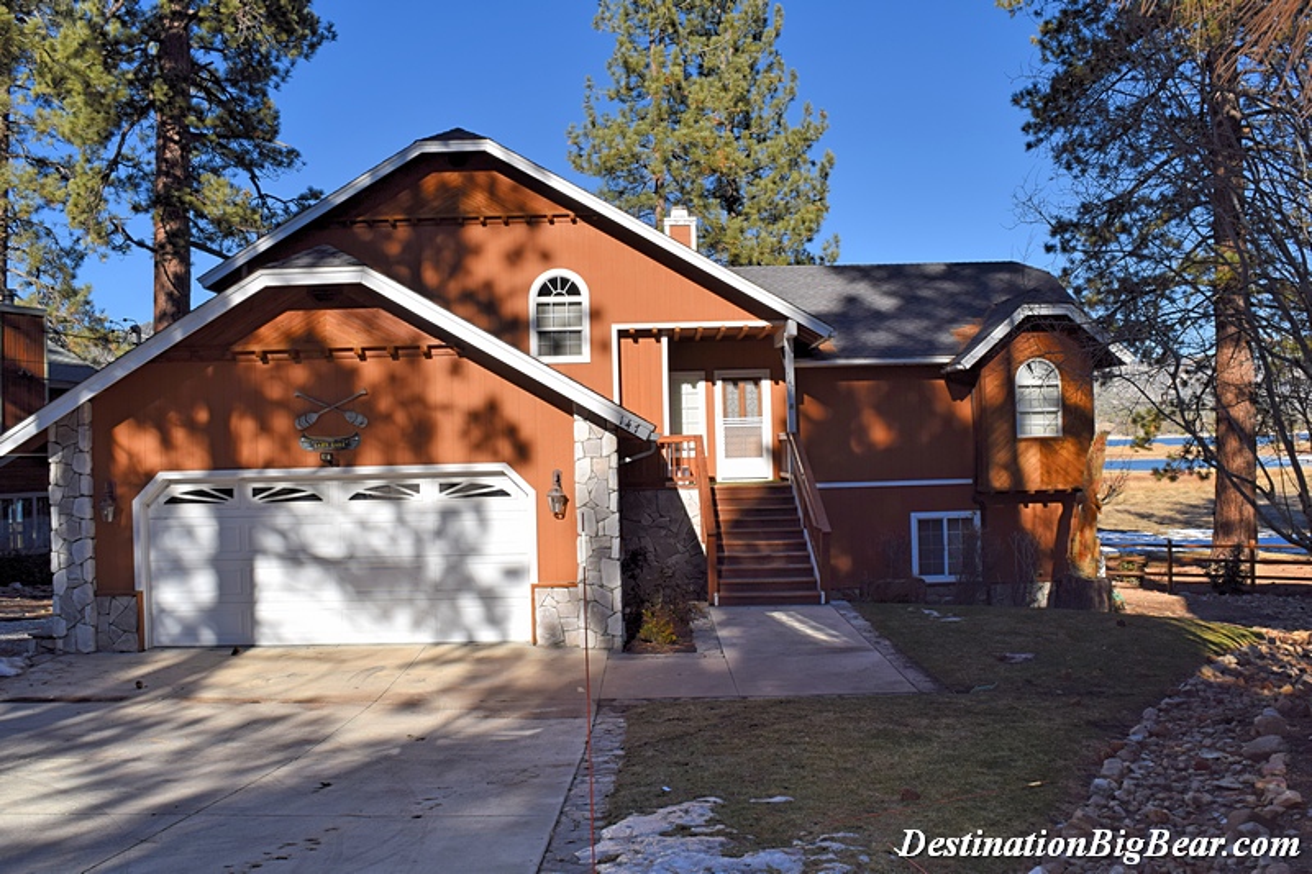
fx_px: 1093
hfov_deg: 61.9
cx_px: 656
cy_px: 437
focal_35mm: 30
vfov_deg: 43.6
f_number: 11
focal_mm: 20
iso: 100
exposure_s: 1/200
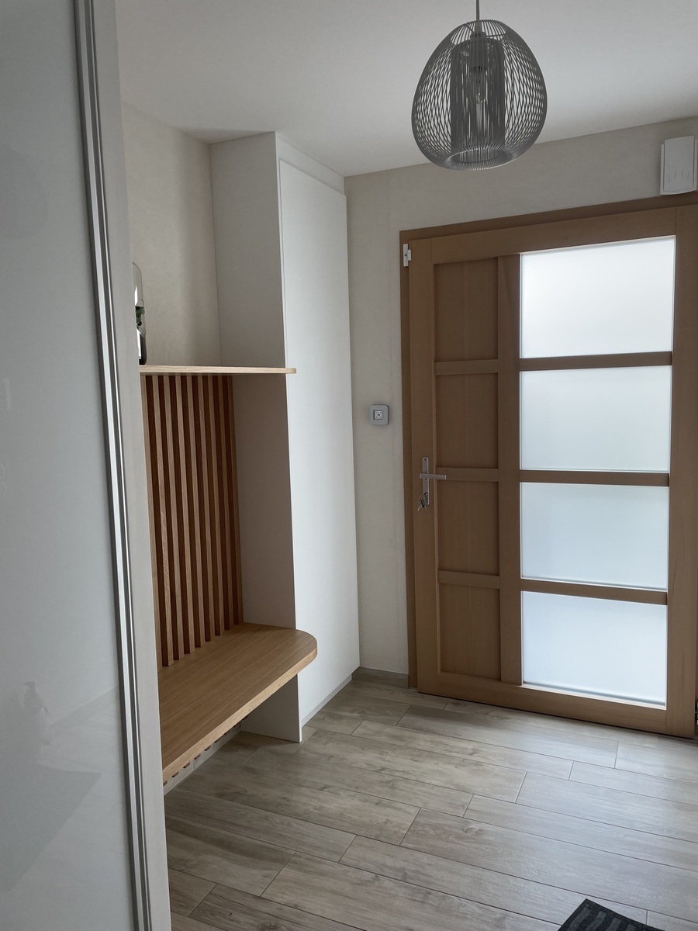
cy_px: 466
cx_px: 349
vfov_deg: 67.3
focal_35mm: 26
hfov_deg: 53.1
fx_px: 699
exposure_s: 1/217
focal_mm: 4.2
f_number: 1.6
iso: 32
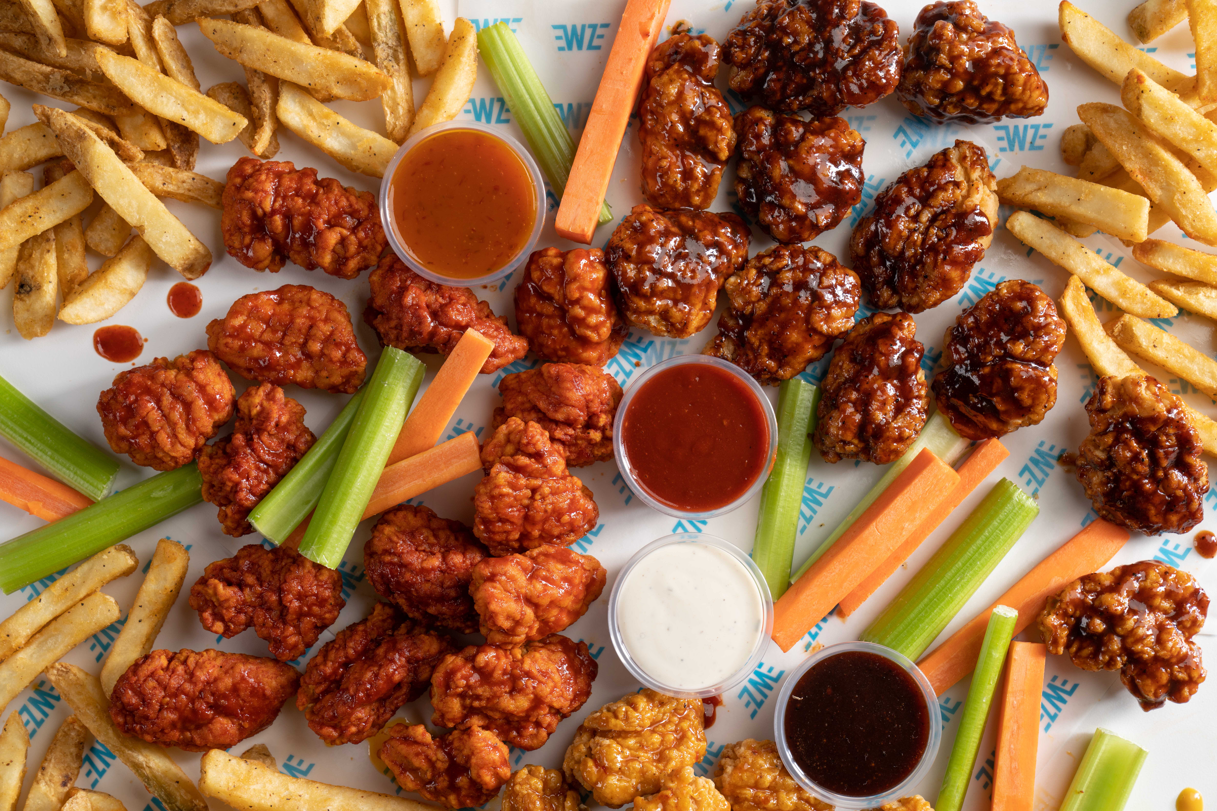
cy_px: 406
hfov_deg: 28.8
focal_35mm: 70
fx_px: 2366
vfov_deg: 19.5
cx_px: 608
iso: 100
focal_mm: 70
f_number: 8
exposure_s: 1/200
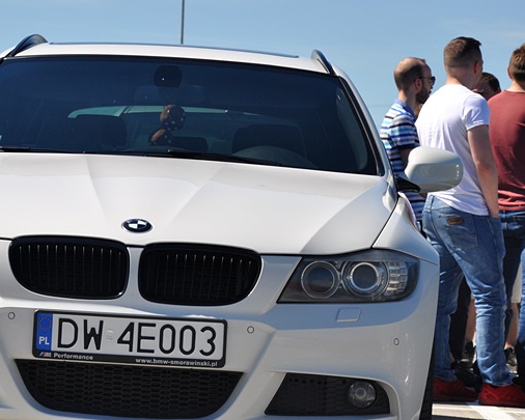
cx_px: 156
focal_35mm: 167
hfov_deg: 11.5
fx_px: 2591
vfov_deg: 9.3
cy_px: 248
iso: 200
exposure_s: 1/400
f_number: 10
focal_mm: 75
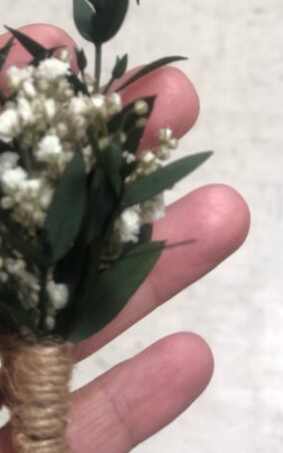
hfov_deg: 13.5
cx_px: 14
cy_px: 188
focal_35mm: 96
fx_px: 1184
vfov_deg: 21.6
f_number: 2.4
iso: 100
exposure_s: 1/50
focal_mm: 6
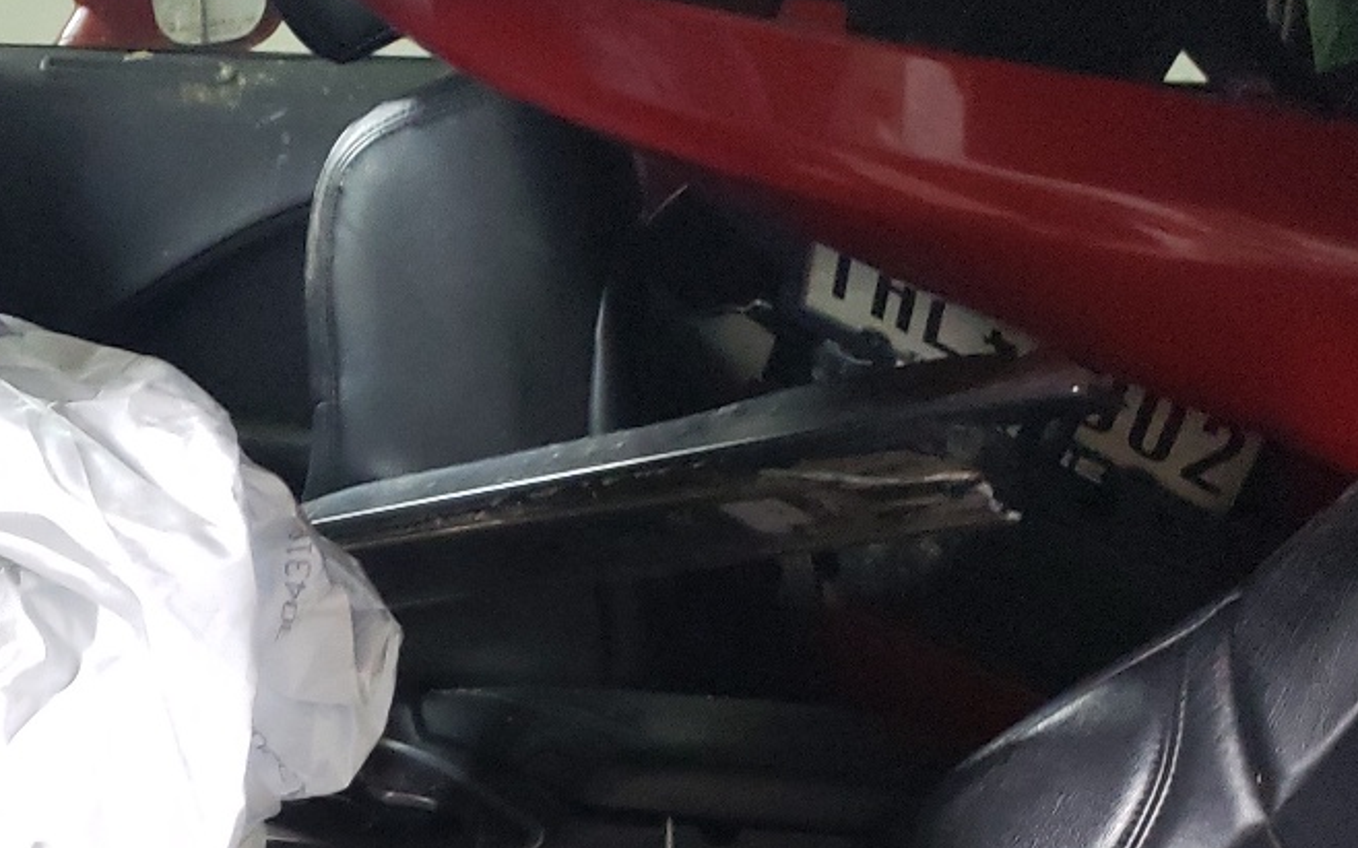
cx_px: 56
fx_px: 2479
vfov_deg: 18.2
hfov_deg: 29.0
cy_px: 1073
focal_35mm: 67
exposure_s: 1/60.2
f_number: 1.5
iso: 356
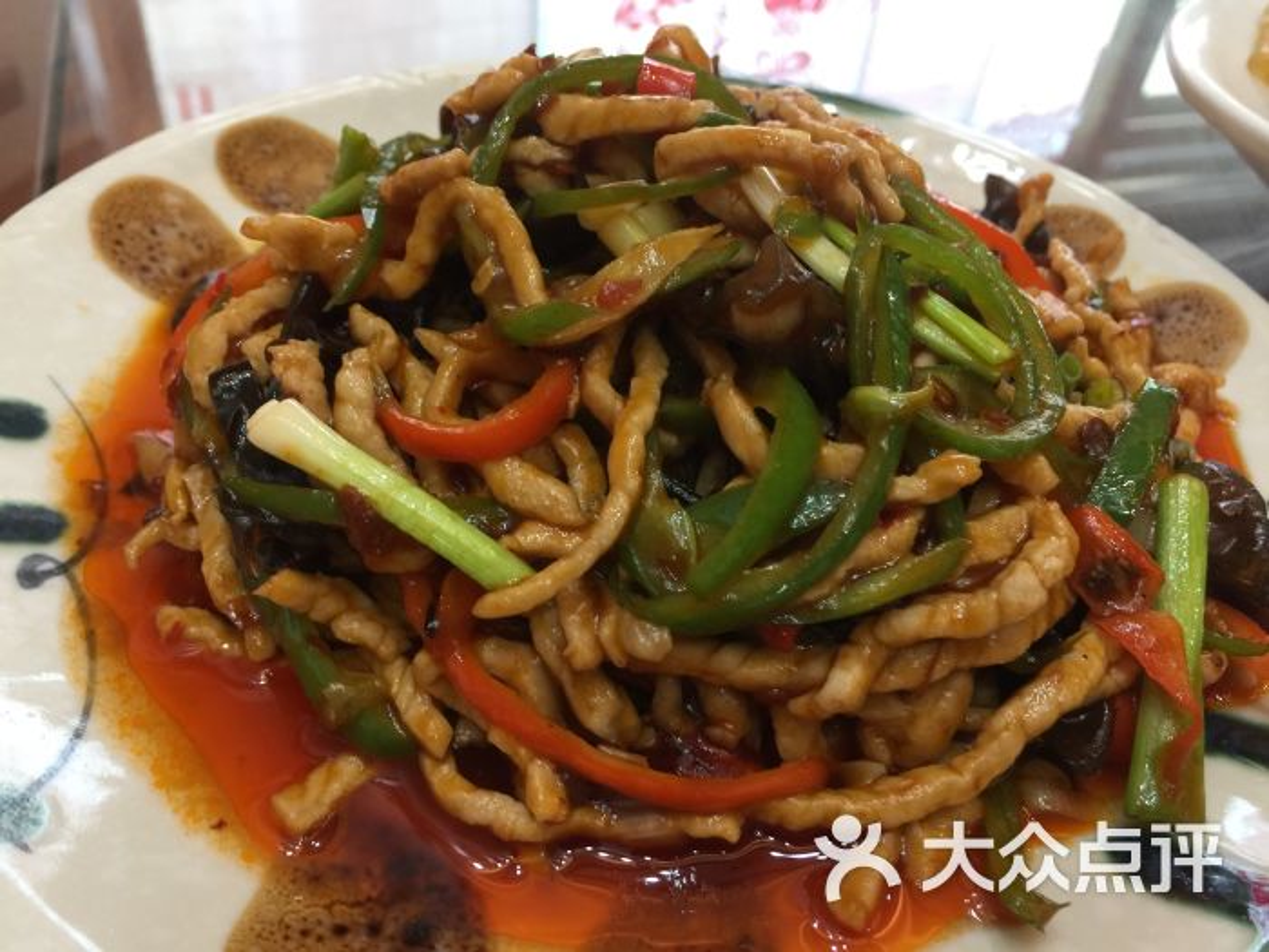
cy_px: 476
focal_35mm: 29
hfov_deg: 61.7
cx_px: 634
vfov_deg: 48.2
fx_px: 1063
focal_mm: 4.15
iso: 64
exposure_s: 1/17
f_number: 2.2
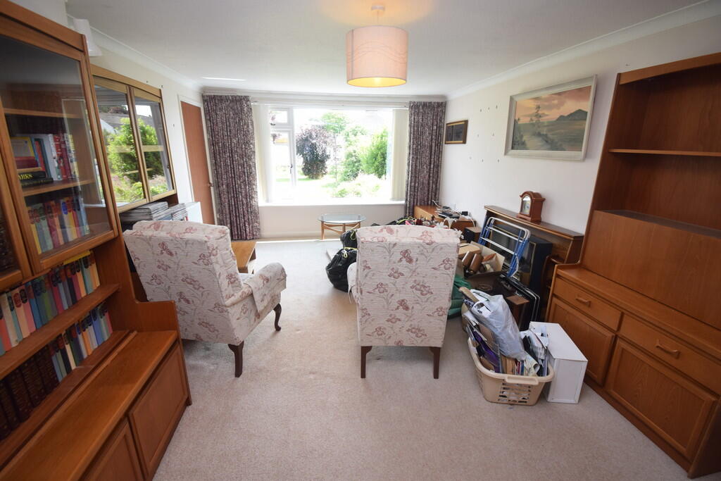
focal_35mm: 15
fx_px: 300
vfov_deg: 77.3
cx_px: 360
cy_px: 240
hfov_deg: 100.4
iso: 400
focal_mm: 10
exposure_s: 1/100
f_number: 5
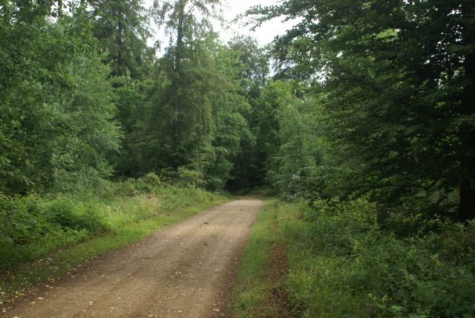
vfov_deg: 32.0
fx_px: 555
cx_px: 238
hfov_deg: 46.4
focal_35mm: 42
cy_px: 159
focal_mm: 28
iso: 100
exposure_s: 1/60
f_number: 6.3
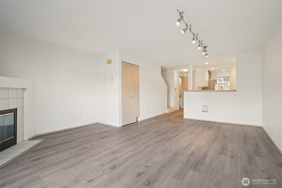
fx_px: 125
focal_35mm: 16
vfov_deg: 73.7
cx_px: 141
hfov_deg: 96.7
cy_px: 94
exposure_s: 1/50
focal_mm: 16
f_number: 8
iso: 1600
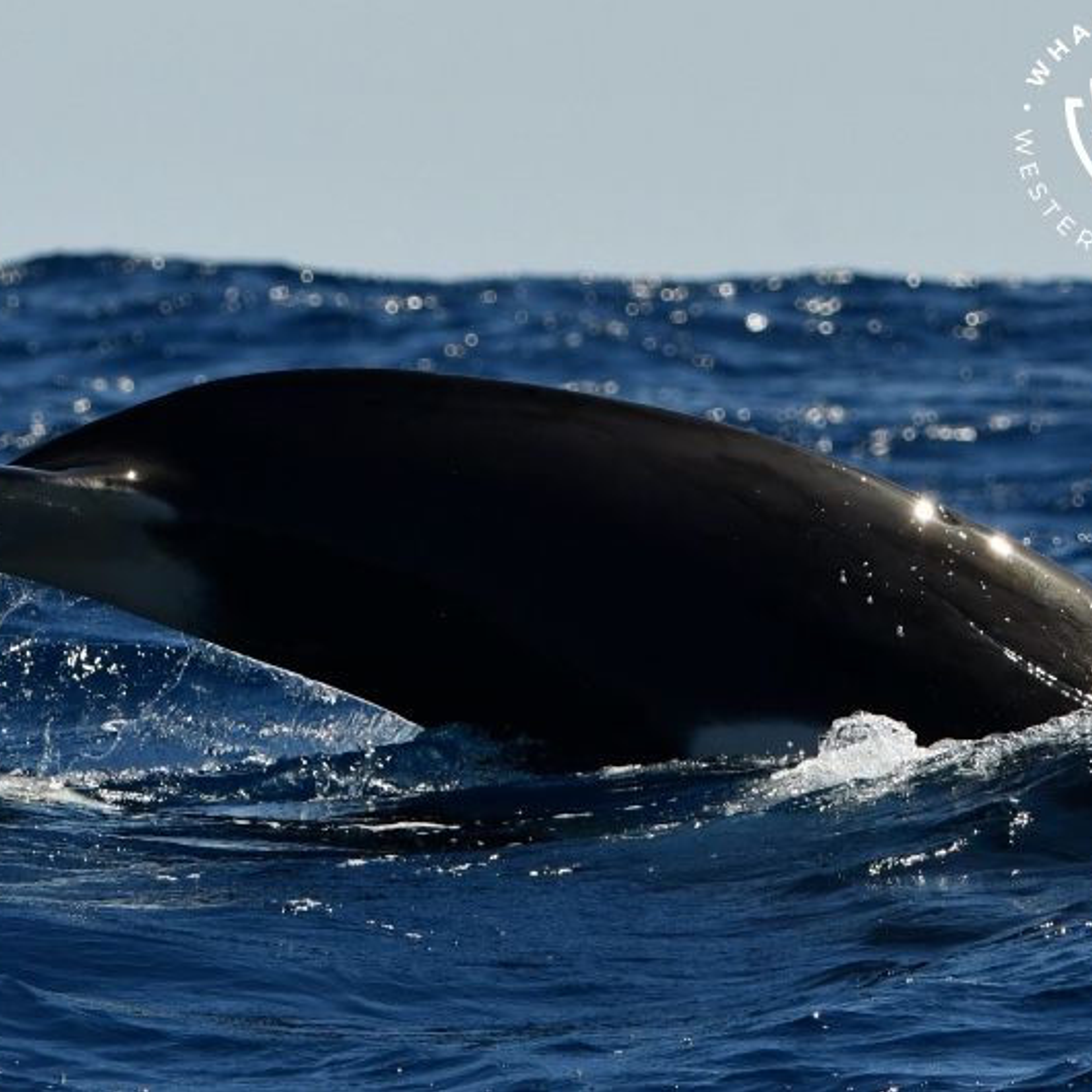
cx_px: 464
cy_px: 545
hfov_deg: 3.0
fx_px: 20593
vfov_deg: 3.0
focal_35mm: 577
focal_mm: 300
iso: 360
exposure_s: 1/2000
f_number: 8
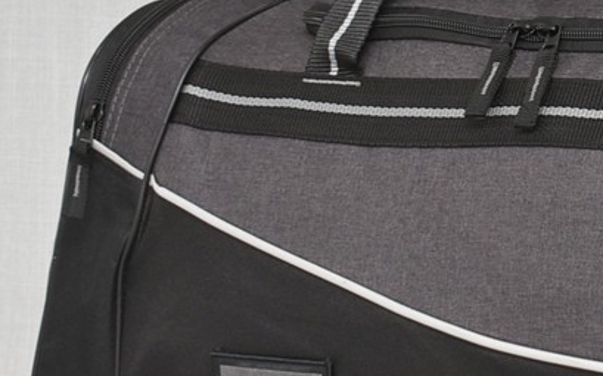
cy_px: 111
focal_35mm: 149
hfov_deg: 13.8
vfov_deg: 8.8
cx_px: 634
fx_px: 2440
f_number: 5.6
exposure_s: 1/60
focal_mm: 31
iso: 100
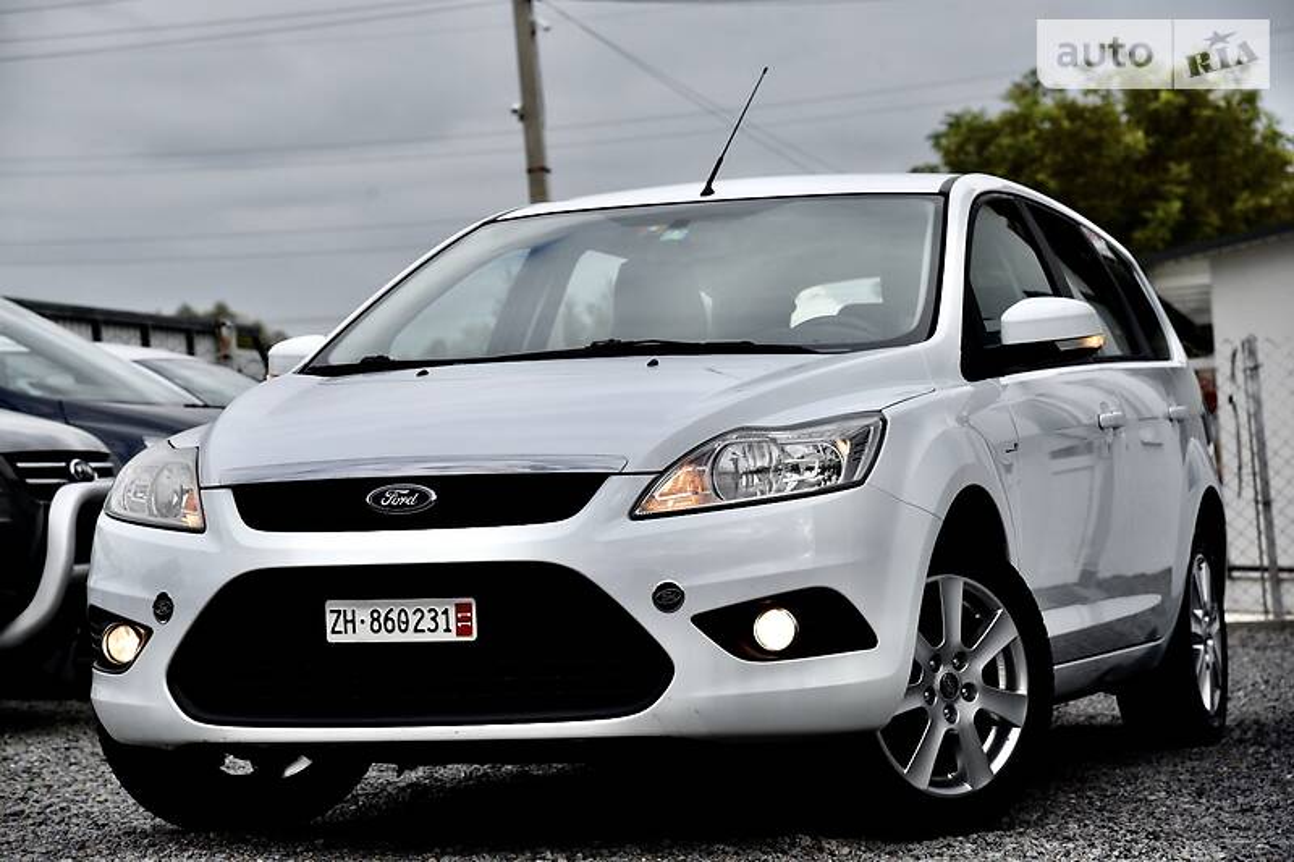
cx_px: 647
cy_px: 431
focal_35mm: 92
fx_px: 3306
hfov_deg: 22.1
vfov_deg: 14.9
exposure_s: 1/800
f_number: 6.3
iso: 200
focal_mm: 92
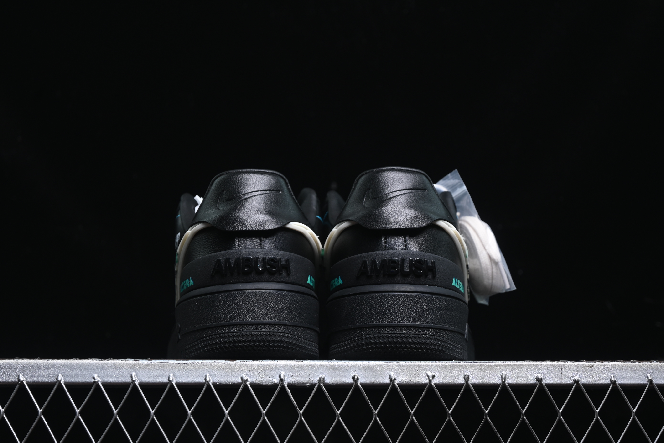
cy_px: 222
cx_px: 332
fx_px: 1383
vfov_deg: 18.2
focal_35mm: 75
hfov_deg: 27.0
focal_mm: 50
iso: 160
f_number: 6.3
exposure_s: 1/40
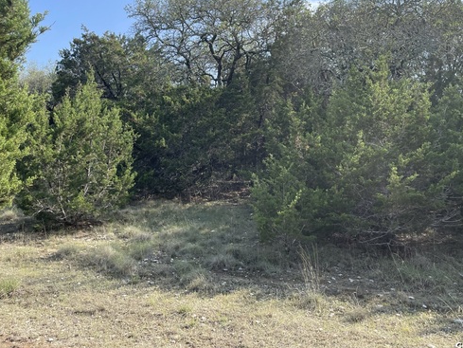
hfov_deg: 53.9
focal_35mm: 34
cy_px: 134
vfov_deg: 41.6
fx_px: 455
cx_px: 226
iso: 32
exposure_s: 1/1575
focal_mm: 4.2
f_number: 1.6
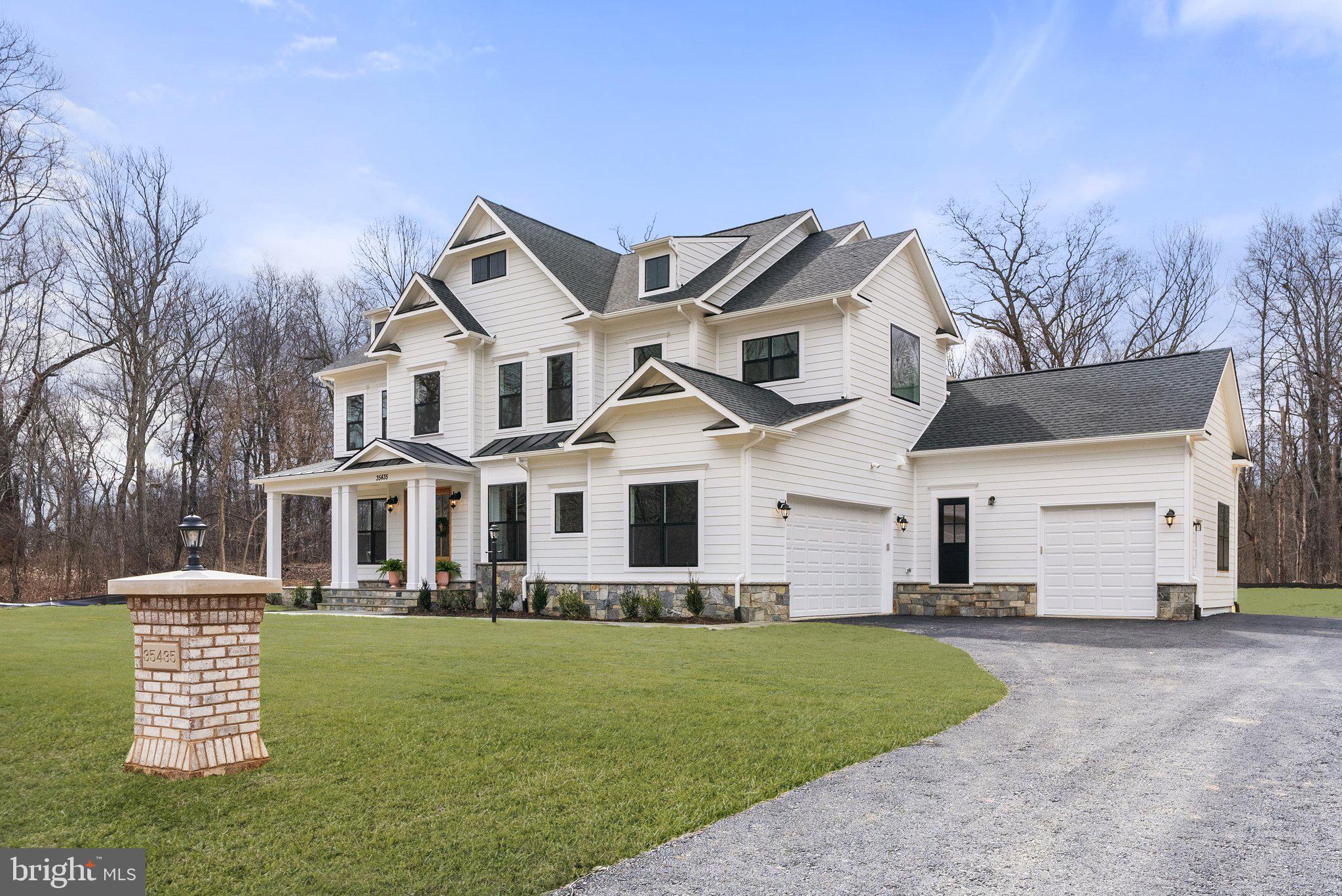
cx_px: 671
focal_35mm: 25
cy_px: 448
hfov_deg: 71.5
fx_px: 932
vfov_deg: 51.3
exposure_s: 1/1250
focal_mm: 25
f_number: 8
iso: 640
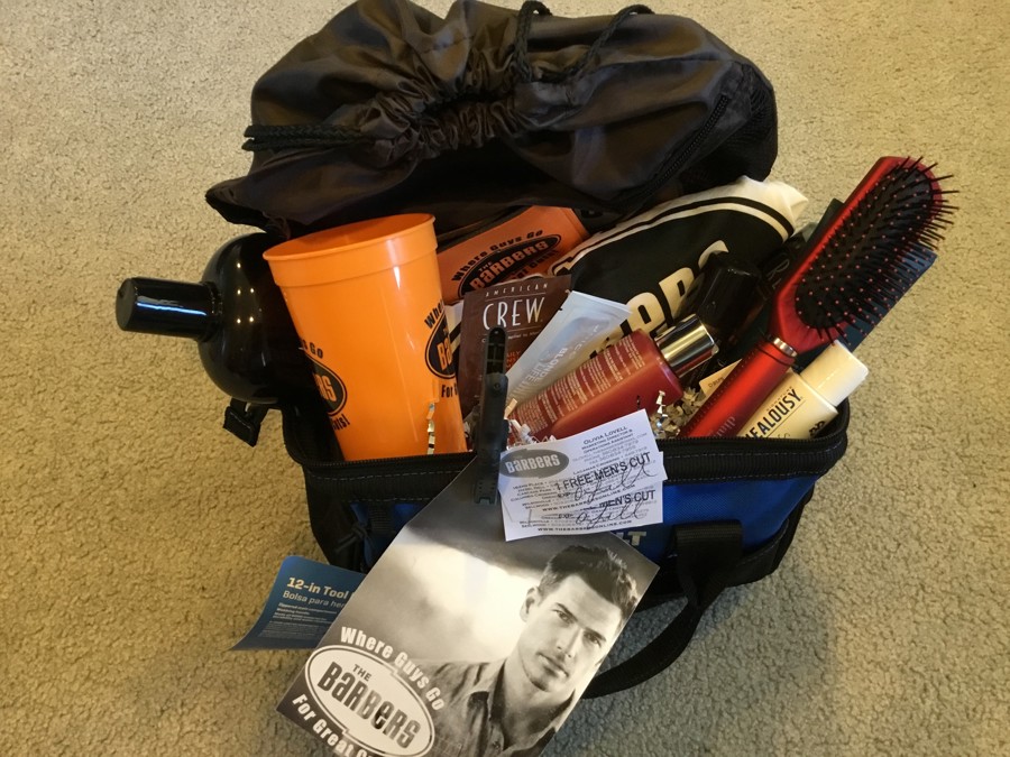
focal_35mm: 31
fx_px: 904
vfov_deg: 45.4
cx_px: 505
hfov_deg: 58.4
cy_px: 378
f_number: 2.4
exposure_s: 1/30
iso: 125
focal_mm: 3.3
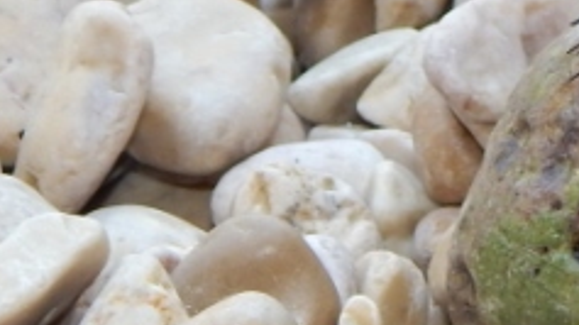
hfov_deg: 11.8
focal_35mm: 179
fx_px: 2747
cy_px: -279
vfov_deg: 6.6
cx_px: 686
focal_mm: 6.8
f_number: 3.4
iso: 125
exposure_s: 1/200
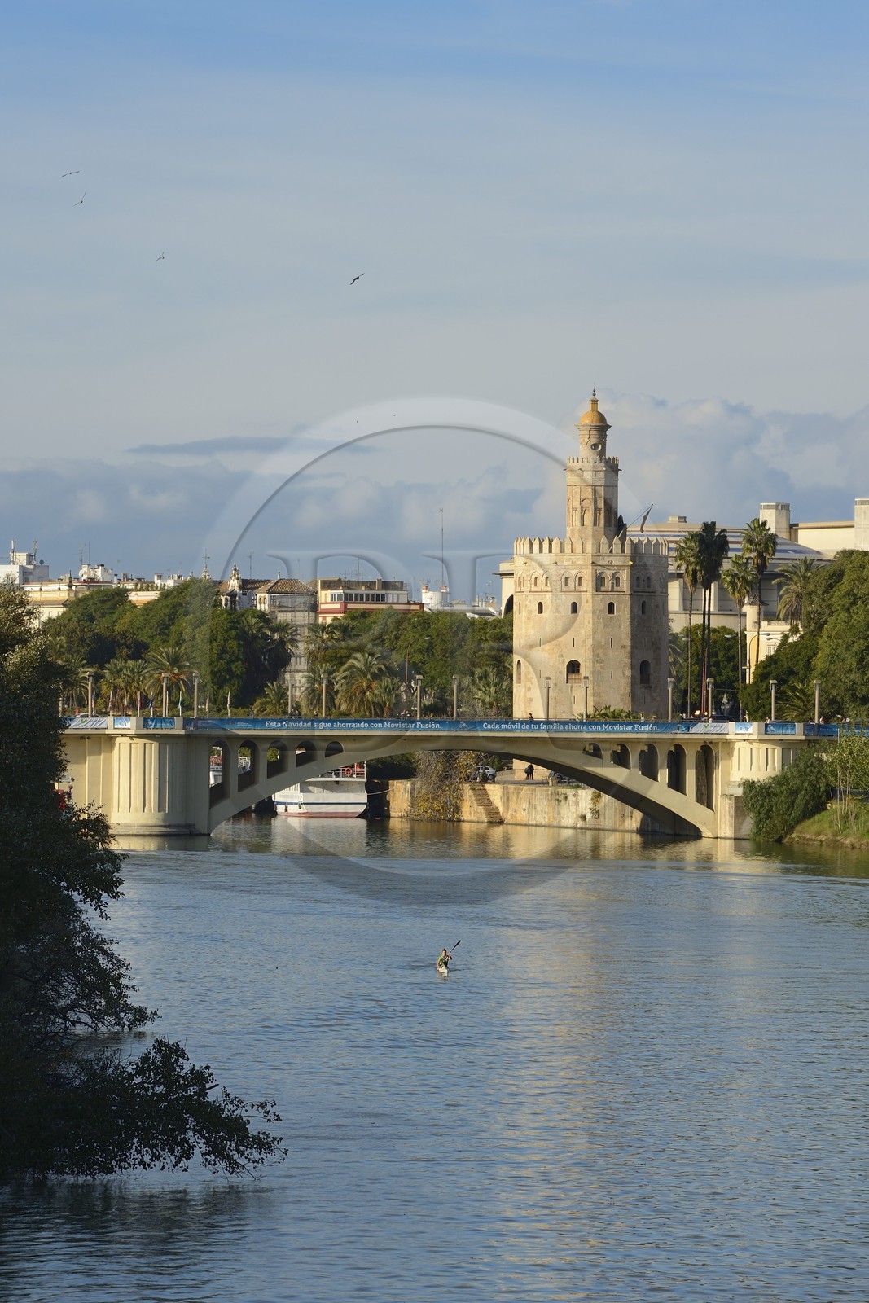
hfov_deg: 6.9
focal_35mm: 200
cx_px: 434
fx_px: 7240
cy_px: 652
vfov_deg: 10.3
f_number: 11
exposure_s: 1/250
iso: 200
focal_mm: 200
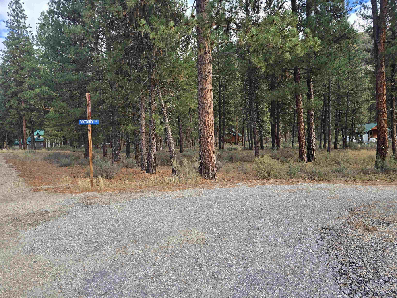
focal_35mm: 23
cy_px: 149
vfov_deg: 58.9
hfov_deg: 73.9
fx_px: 264
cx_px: 198
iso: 16
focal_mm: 6.3
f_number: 1.7
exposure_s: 1/180
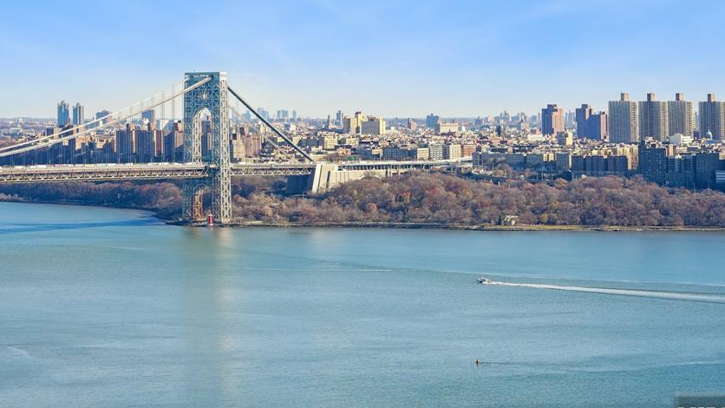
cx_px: 317
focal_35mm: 109
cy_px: 138
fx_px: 2095
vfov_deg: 11.1
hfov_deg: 19.6
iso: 500
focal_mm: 85
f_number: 8
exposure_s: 1/1250
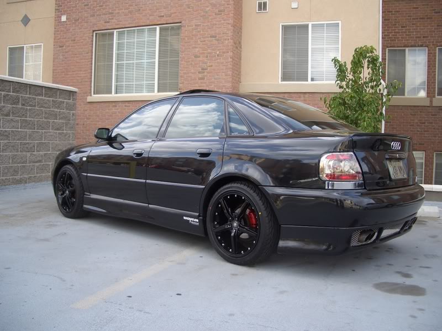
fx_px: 447
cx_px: 221
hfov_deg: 52.6
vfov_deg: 40.7
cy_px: 166
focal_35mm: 35
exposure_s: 1/250
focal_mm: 5.8
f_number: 2.6
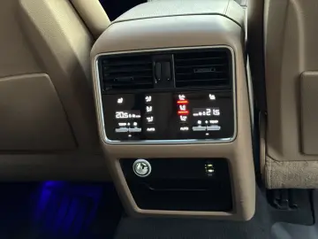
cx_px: 159
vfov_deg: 30.3
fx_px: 441
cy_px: 120
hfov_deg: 39.7
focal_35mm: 48
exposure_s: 1/39
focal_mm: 6.76
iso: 500
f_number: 1.78
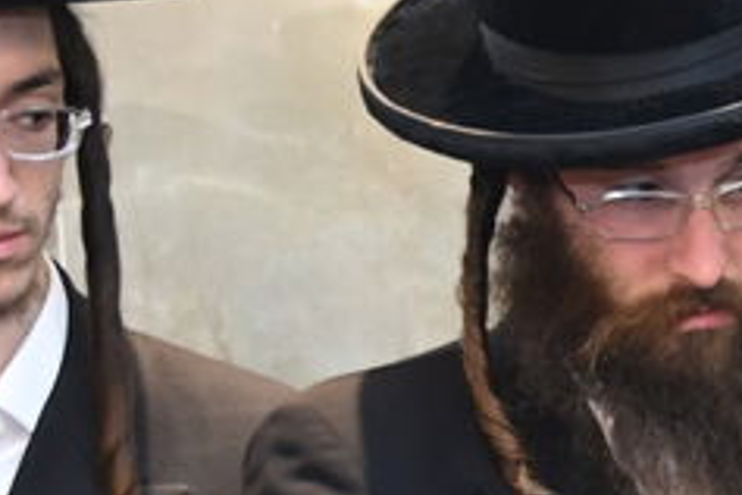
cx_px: 1453
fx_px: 4143
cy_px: 1194
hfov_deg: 9.6
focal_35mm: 201
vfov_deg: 6.5
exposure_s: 1/125
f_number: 4.5
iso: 1250
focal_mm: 34
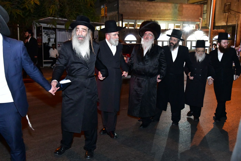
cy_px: 80
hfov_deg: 50.7
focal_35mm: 38
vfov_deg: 35.0
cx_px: 120
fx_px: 254
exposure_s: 1/100
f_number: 5.6
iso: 16000
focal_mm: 38
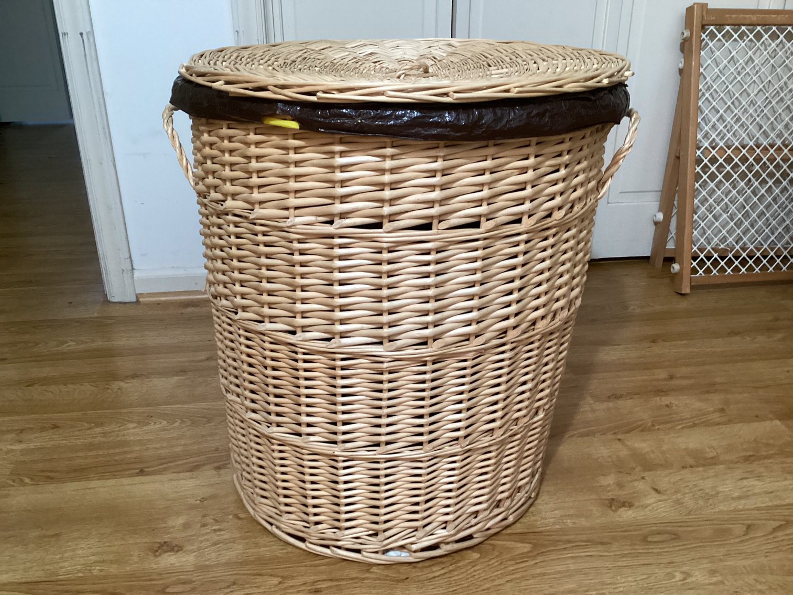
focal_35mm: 31
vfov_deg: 45.4
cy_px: 298
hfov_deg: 58.3
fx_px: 710
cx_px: 396
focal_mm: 3.3
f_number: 2.4
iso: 400
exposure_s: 1/33
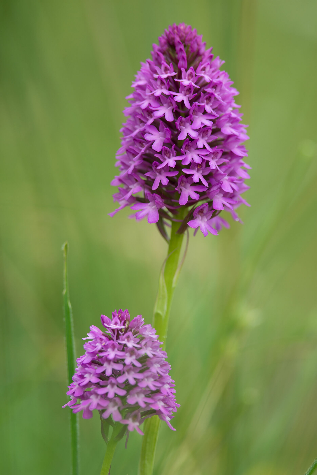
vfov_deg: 4.6
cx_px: 158
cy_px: 238
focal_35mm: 450
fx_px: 5943
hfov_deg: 3.1
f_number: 4.5
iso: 200
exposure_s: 1/250
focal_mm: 300
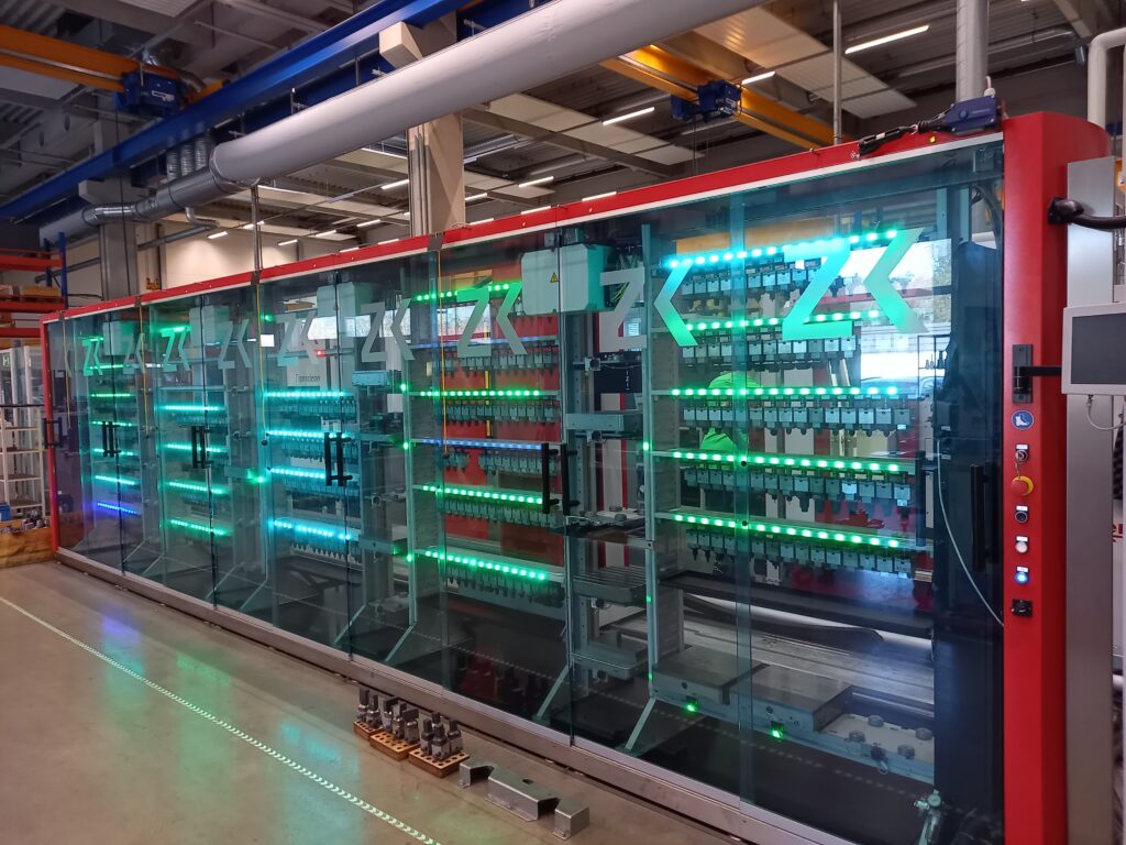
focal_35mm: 25
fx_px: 813
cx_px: 563
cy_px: 422
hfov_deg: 69.4
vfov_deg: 54.9
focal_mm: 4.65
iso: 400
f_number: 1.8
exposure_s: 1/50
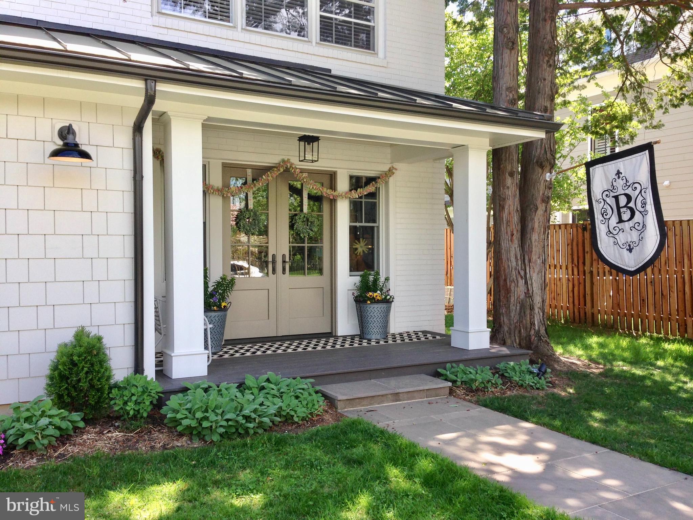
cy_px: 260
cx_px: 346
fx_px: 661
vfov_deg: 42.9
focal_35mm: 33
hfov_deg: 55.4
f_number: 2.4
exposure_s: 1/240
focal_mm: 4.12
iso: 50
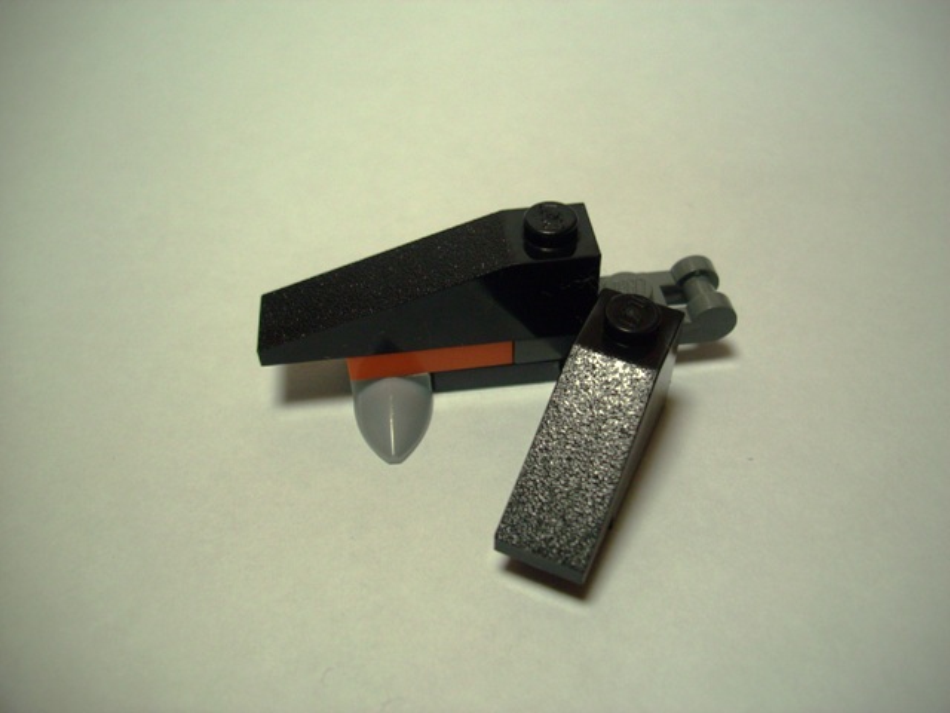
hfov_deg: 56.8
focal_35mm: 32
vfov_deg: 44.2
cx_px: 475
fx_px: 878
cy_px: 356
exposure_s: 1/80
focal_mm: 5.7
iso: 80
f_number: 2.9
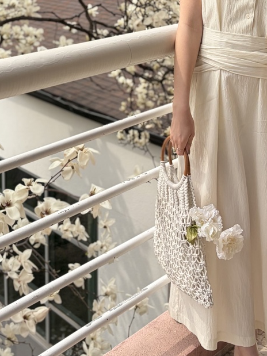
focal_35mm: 42
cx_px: 209
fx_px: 432
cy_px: 171
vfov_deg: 44.8
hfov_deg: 33.4
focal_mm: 5.96
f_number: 1.6
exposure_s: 1/2639
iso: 64
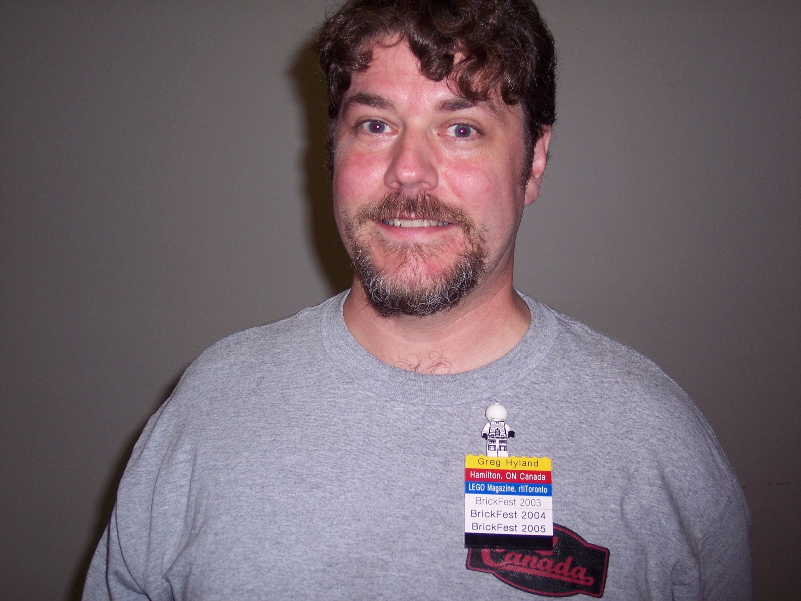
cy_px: 300
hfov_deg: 36.8
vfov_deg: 28.0
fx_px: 1203
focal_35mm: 52
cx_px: 400
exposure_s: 1/60
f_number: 3.4
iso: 100
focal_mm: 10.7
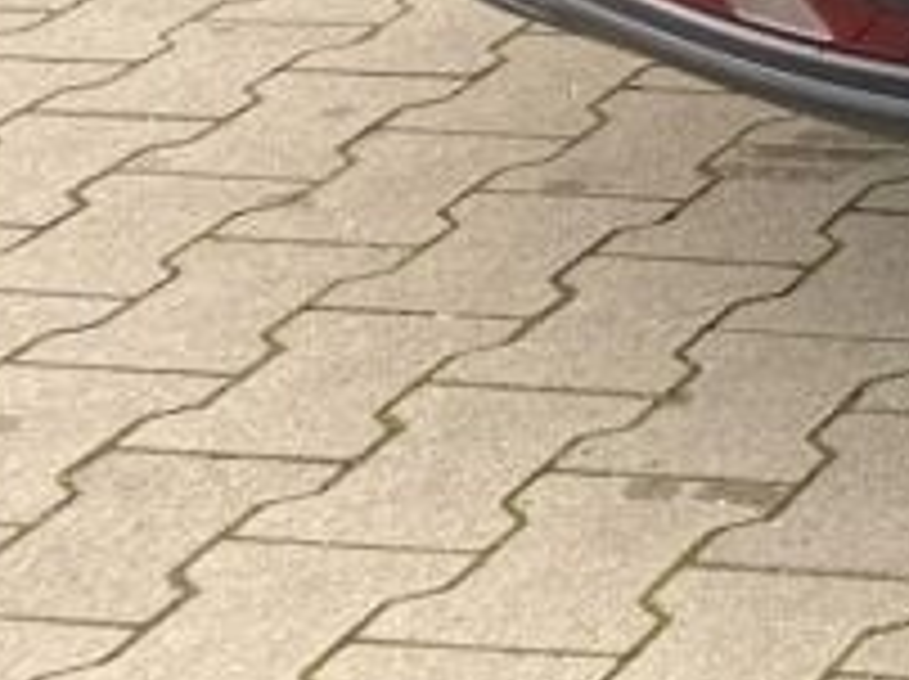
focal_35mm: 142
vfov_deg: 9.6
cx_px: 2092
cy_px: -730
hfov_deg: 11.7
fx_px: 3724
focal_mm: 3.99
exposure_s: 1/335
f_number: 1.8
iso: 32
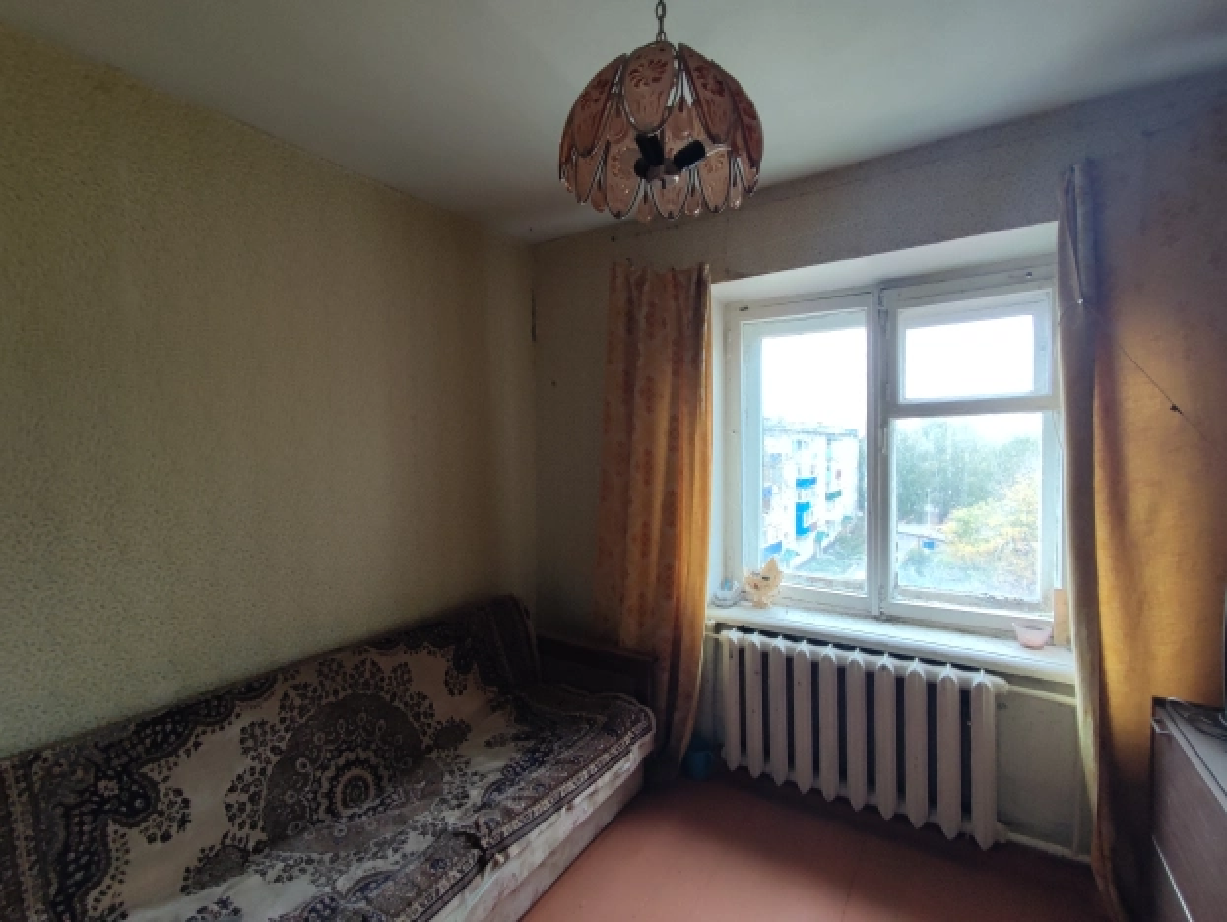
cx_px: 614
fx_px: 532
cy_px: 461
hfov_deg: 98.1
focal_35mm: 15
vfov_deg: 81.8
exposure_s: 1/100
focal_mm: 1.65
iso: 64
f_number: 2.2
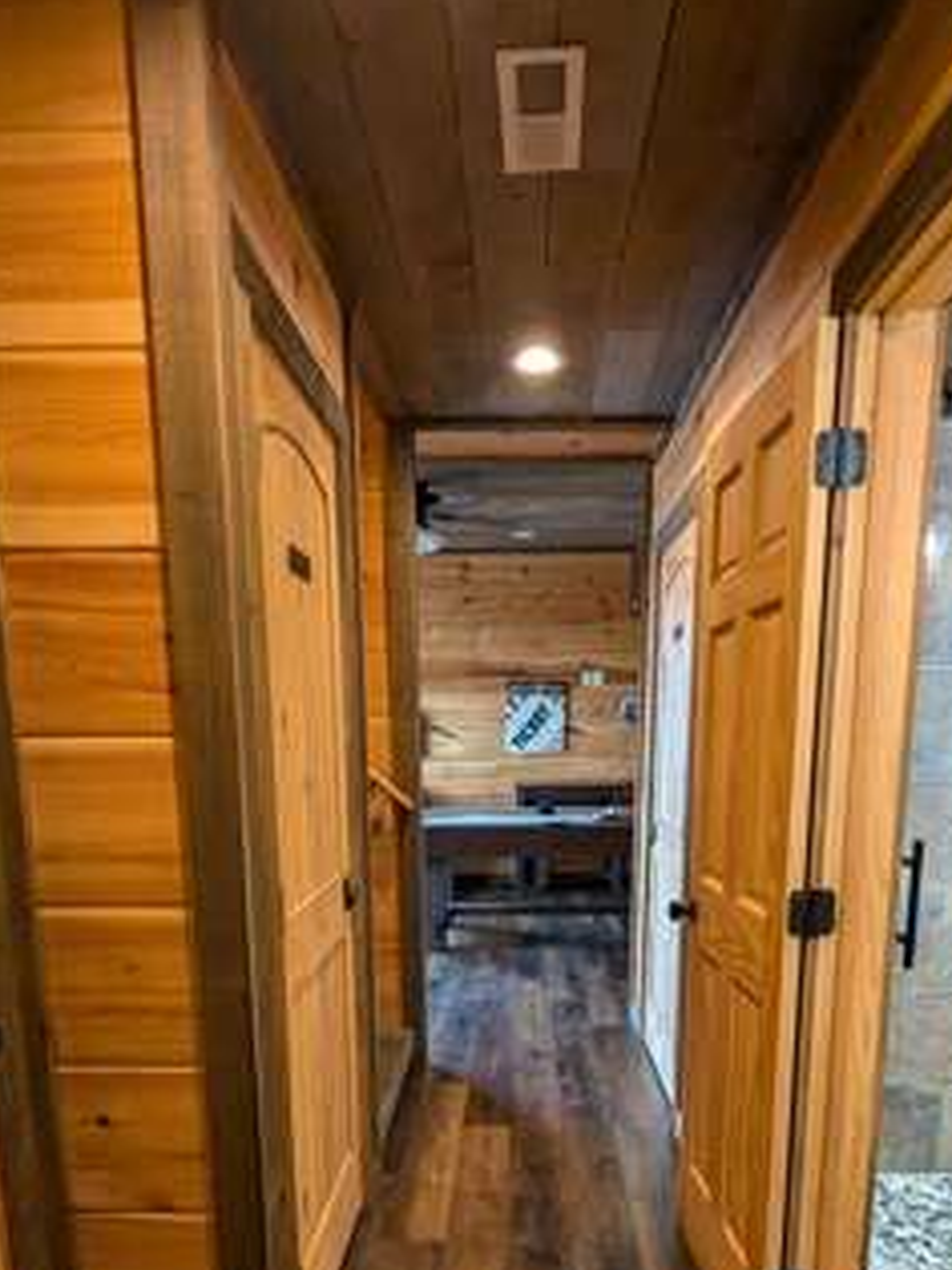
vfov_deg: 63.6
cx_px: 496
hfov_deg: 53.0
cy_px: 943
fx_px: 954
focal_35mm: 26
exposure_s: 1/40
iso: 226
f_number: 2.2
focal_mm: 2.35
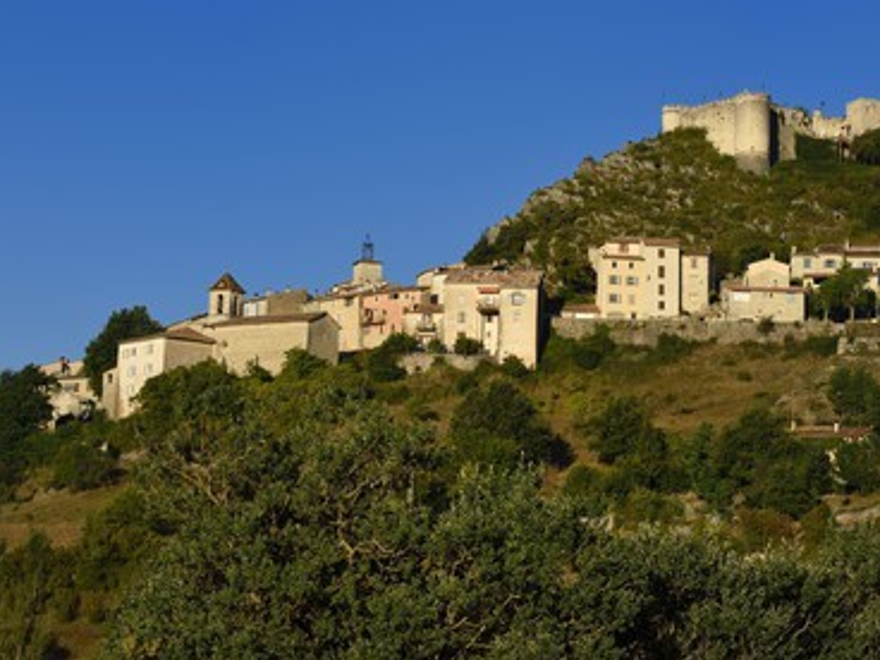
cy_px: 328
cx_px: 493
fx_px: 3127
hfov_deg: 16.0
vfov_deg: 12.0
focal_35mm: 123
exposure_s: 1/200
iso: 200
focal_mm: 112
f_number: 13
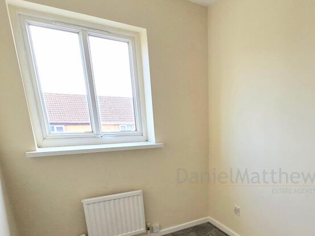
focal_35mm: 24
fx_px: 218
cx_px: 246
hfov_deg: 66.0
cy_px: 180
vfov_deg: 53.9
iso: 250
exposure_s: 1/359
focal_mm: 2.2
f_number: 2.2
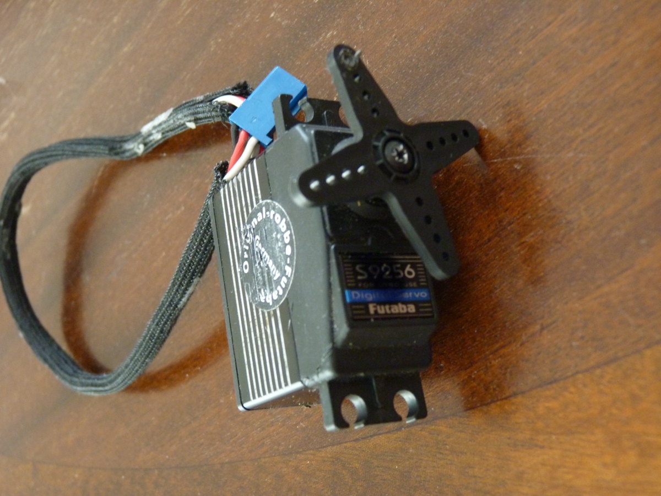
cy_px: 248
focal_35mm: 50
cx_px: 330
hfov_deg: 38.2
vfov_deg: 29.1
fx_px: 955
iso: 400
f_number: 3.2
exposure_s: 1/4
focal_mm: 9
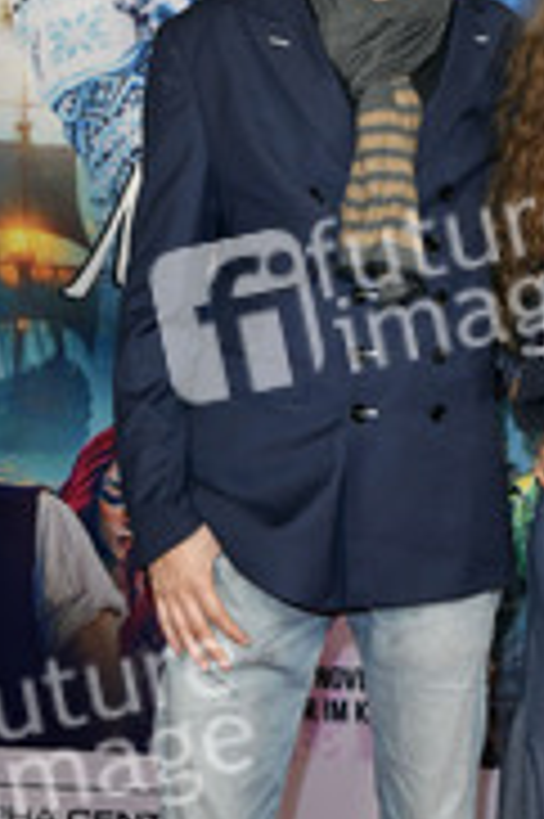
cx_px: 513
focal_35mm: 68
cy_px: 522
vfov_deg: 29.5
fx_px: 1544
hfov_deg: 19.5
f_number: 9
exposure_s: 1/250
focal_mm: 31
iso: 1600
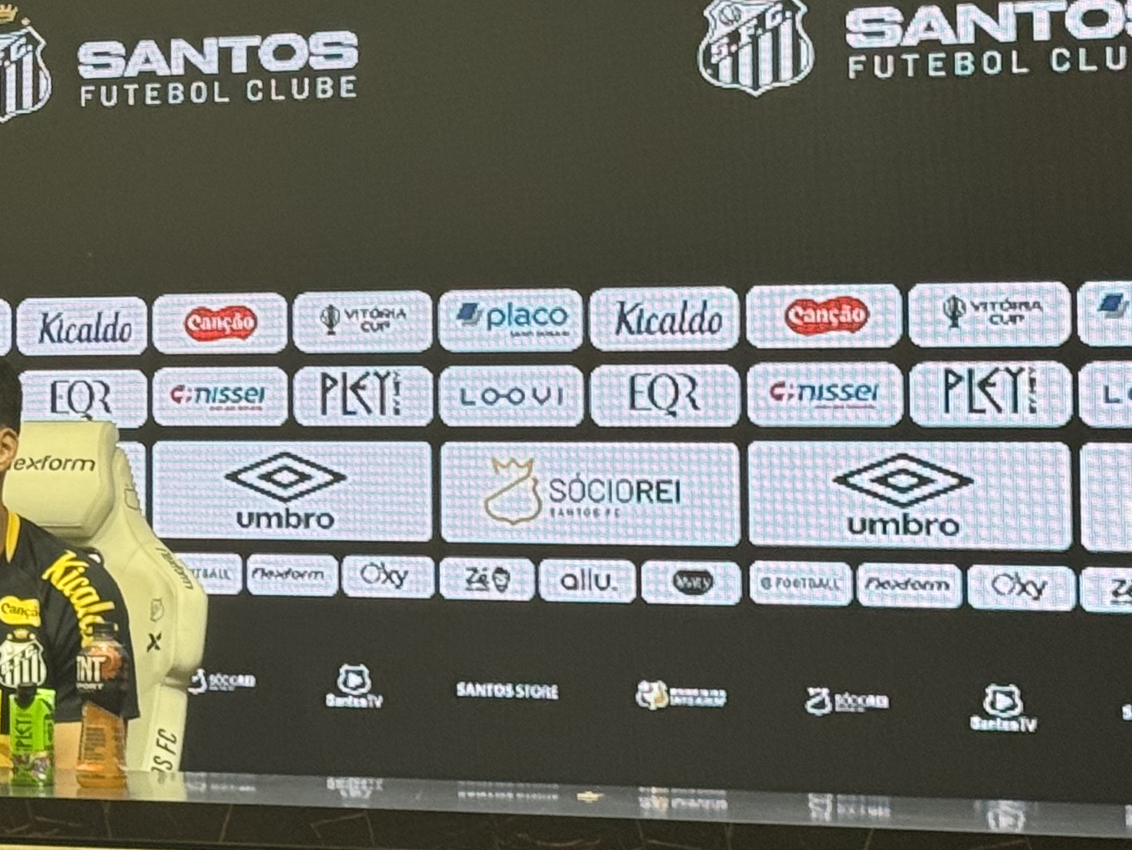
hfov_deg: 13.8
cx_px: -119
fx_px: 4579
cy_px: 180
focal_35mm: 140
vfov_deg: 10.6
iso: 100
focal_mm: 6.76
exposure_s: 1/60
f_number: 1.78
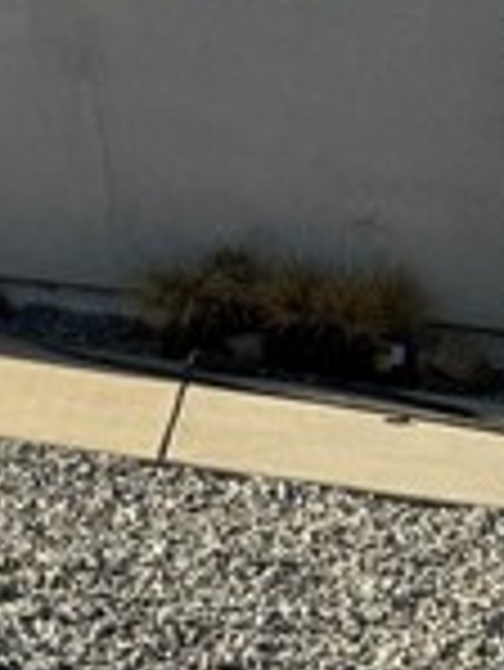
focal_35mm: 103
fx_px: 1997
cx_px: -436
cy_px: -279
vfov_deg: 17.5
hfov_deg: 12.9
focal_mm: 6.76
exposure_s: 1/4405
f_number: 1.78
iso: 80
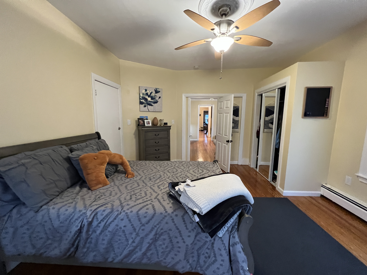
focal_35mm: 13
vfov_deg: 89.9
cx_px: 184
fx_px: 138
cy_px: 138
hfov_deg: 106.2
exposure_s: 1/60
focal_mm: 1.57
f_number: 1.8
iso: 640
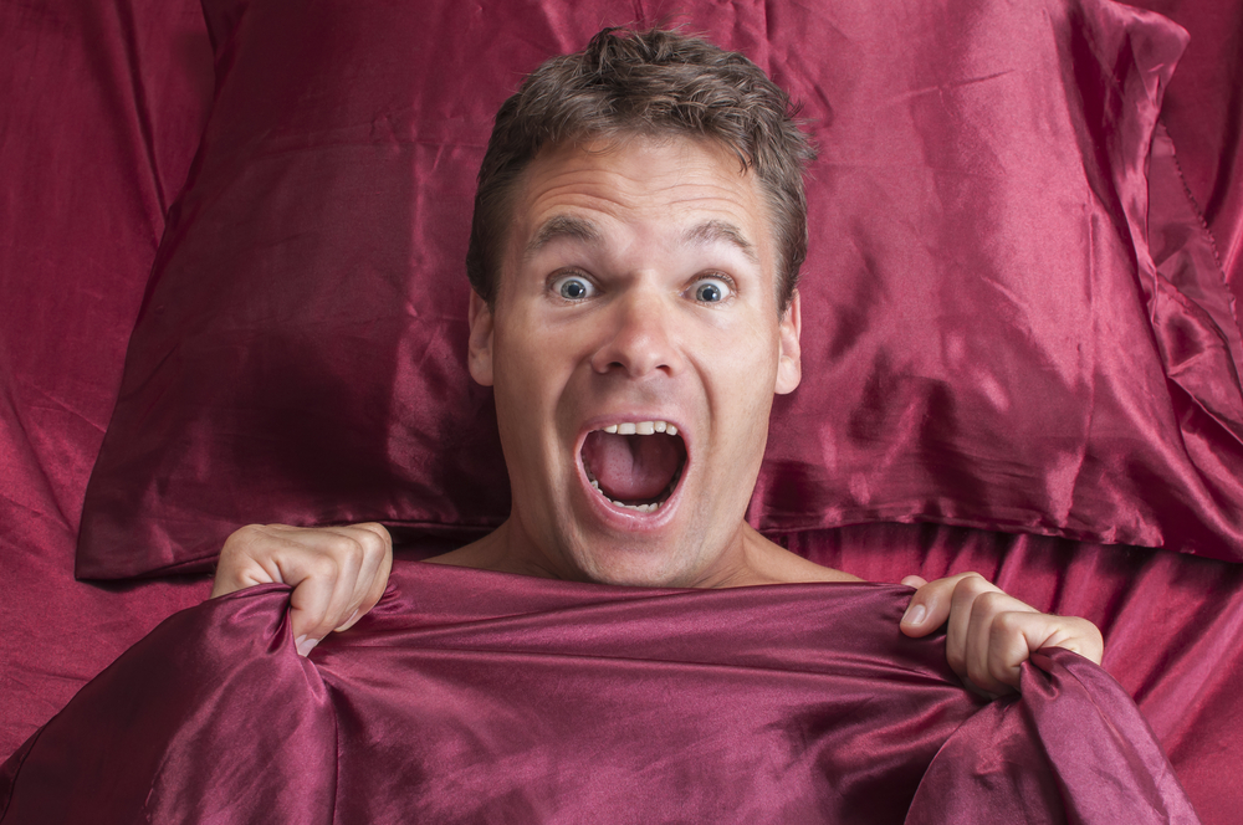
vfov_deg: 25.7
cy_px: 412
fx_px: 1810
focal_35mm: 52
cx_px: 622
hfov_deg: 37.9
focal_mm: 35
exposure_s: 1/160
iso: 200
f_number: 8
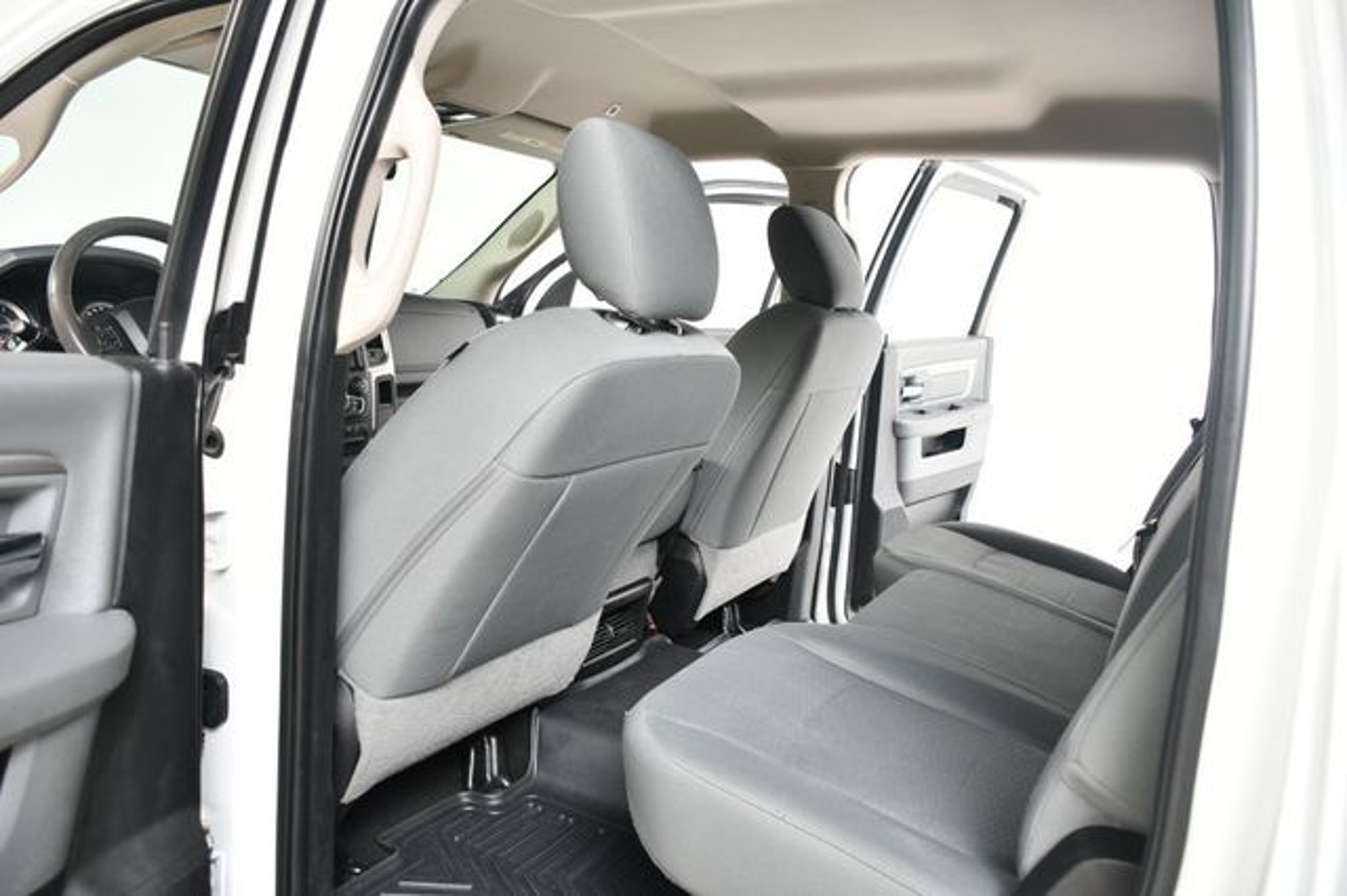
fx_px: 1010
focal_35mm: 27
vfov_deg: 47.9
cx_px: 674
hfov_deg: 67.4
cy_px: 448
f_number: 3.5
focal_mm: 18
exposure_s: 1/160
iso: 100
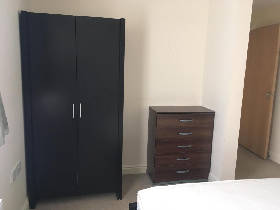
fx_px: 235
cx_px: 140
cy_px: 105
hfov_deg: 61.7
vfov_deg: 48.2
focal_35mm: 29
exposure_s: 1/33
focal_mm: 4.15
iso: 200
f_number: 2.2
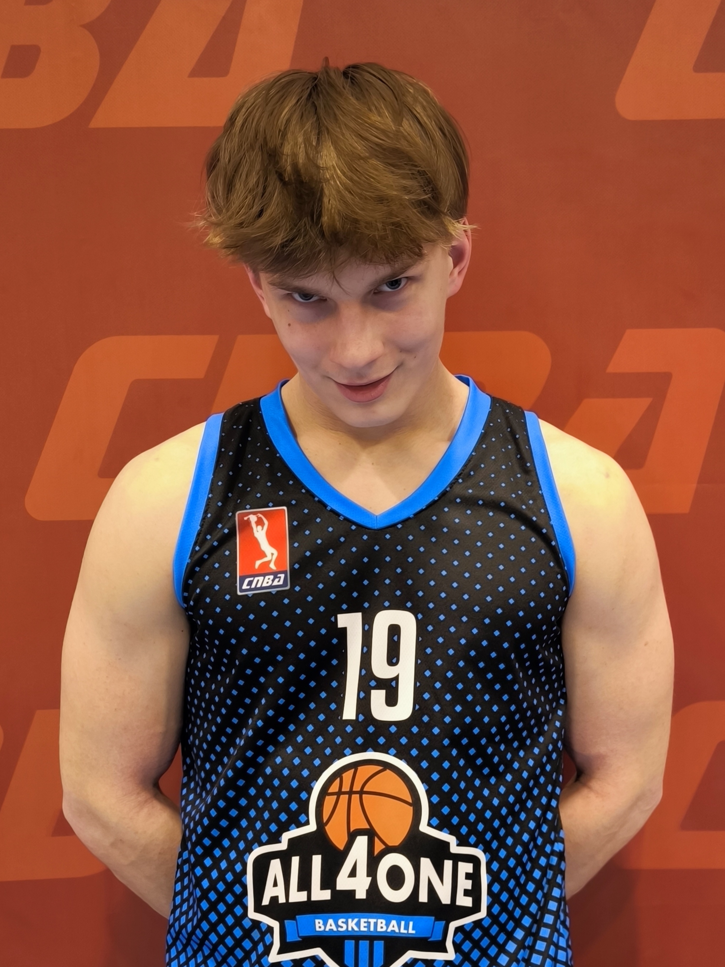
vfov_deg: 63.5
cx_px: 362
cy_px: 484
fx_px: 782
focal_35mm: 28
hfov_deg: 49.7
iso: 320
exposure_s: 1/50
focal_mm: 6.92
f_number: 1.9
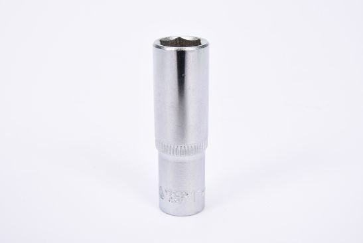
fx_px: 757
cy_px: 122
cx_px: 182
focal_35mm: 75
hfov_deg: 27.0
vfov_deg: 18.2
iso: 250
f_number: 16
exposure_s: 1/125
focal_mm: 50
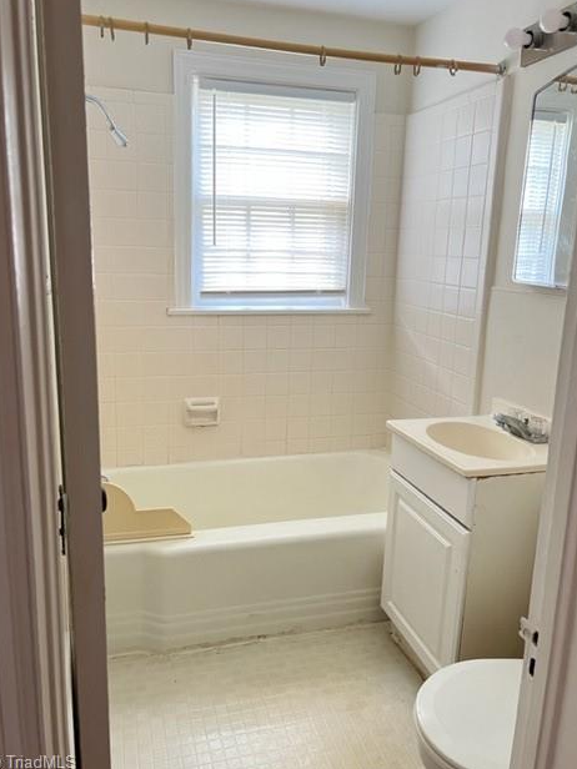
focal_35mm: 27
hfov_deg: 51.4
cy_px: 375
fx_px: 600
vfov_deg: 65.3
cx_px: 286
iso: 320
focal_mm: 5.7
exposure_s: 1/60
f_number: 1.5
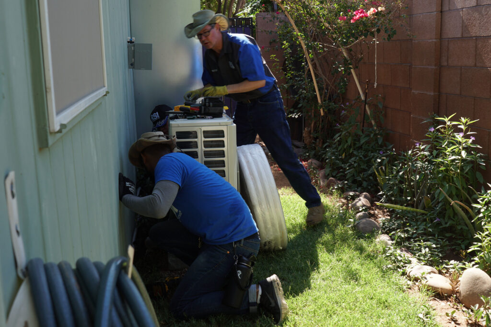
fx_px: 573
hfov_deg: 46.4
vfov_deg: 31.9
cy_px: 164
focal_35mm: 42
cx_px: 246
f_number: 6.3
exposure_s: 1/100
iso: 100
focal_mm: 28
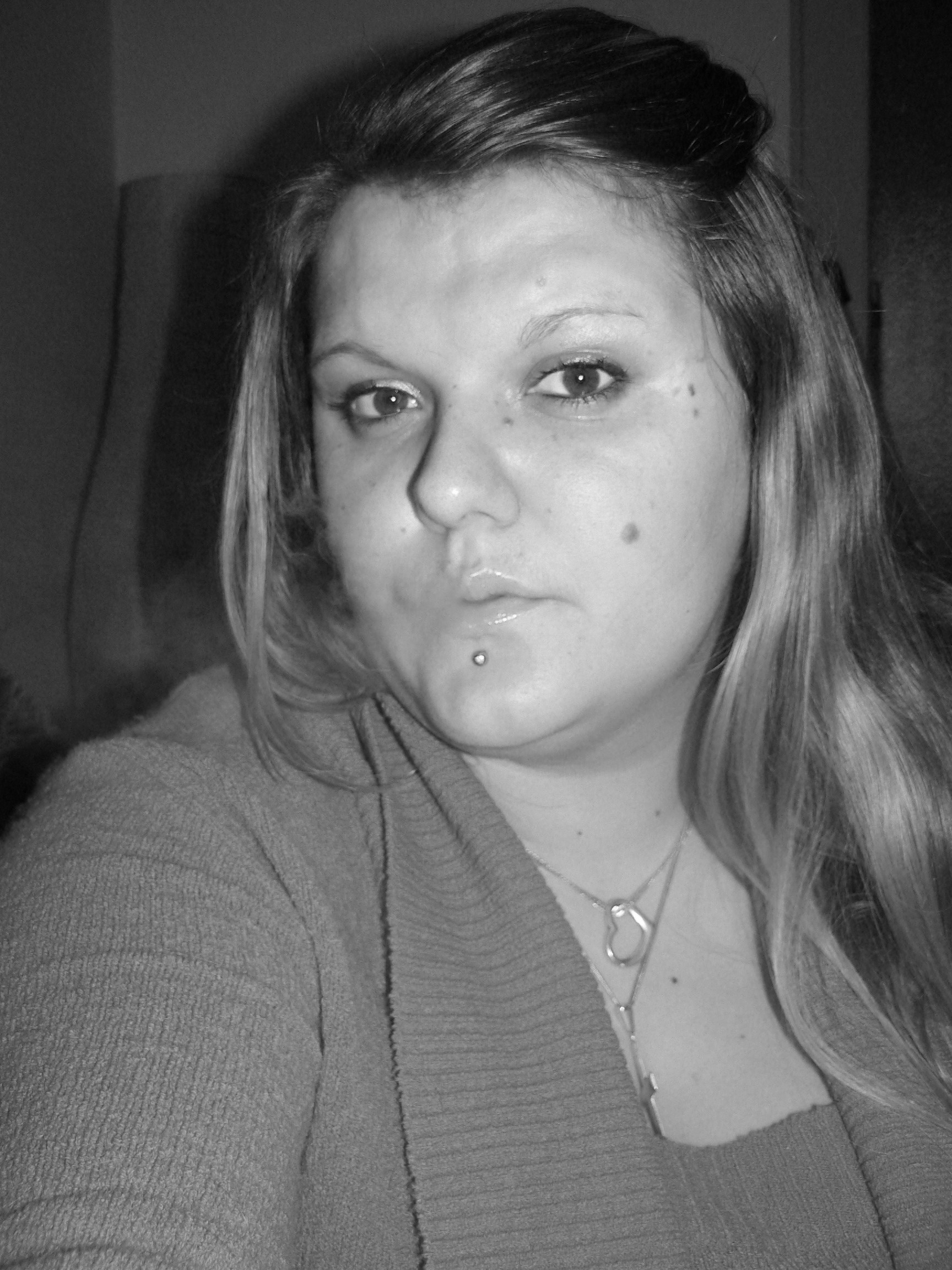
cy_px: 635
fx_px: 1283
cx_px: 476
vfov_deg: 52.6
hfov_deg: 40.7
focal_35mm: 35
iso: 100
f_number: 2.8
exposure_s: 1/60
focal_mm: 6
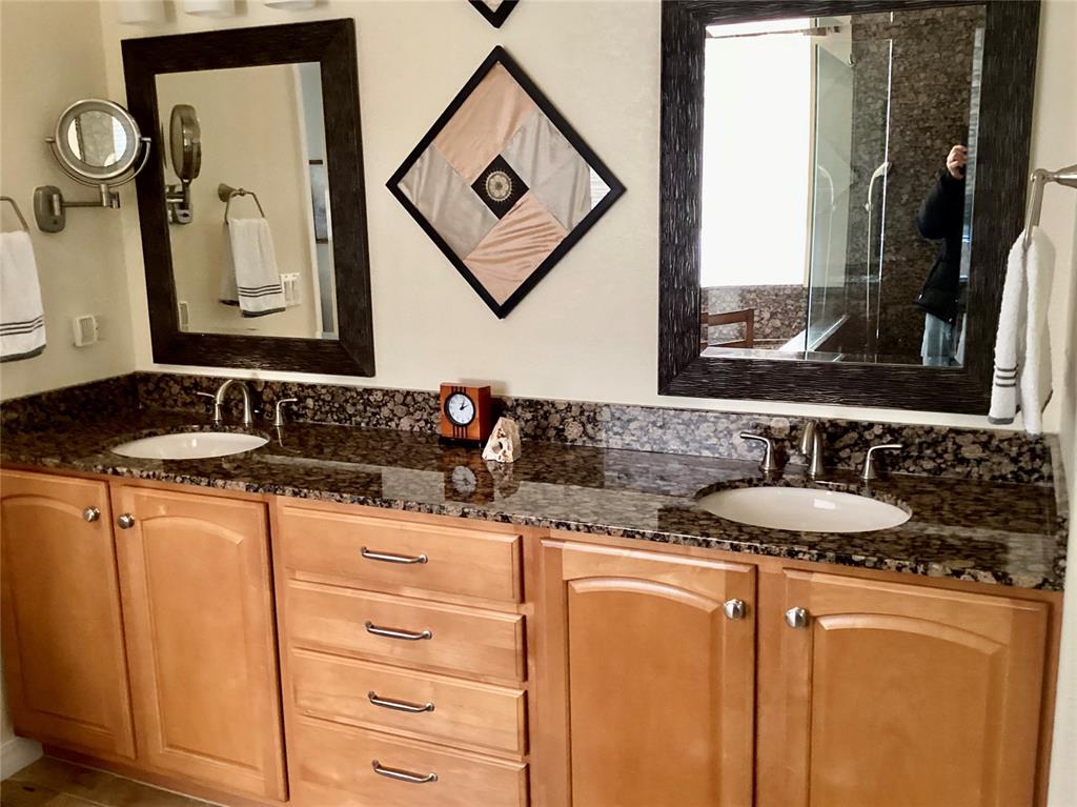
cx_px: 538
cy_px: 404
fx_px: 964
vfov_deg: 45.4
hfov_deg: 58.4
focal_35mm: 31
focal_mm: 3.3
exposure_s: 1/40
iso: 320
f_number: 2.4
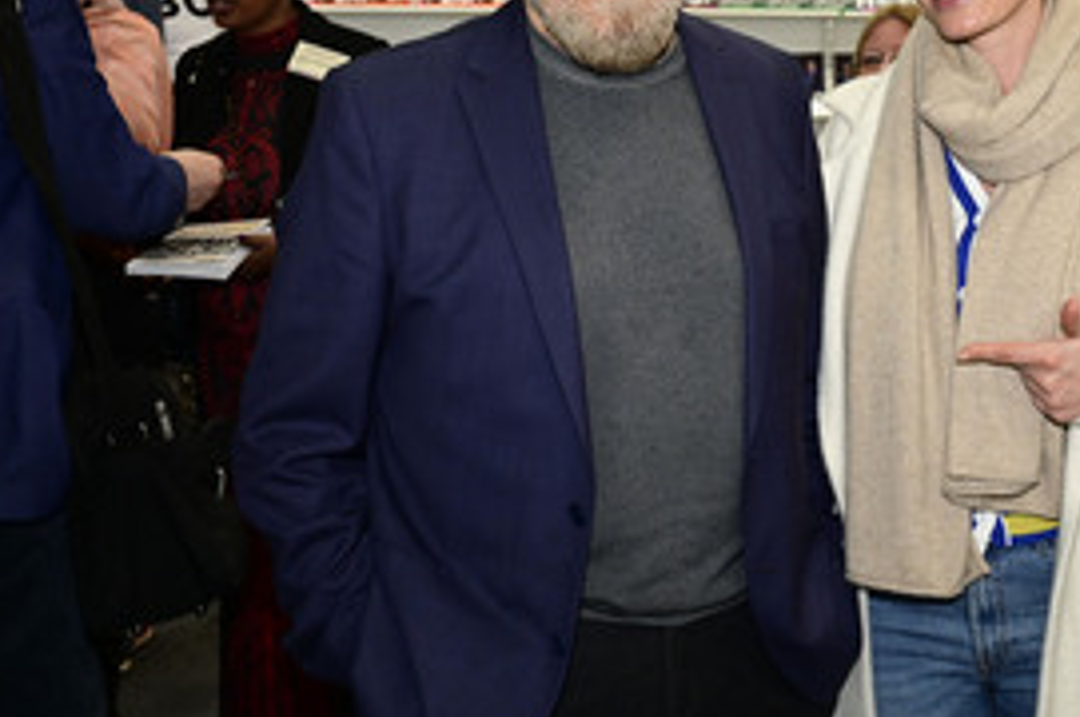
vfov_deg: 26.7
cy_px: 215
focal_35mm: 50
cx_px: 755
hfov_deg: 39.0
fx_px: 1498
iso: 1600
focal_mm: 30
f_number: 5
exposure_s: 1/200
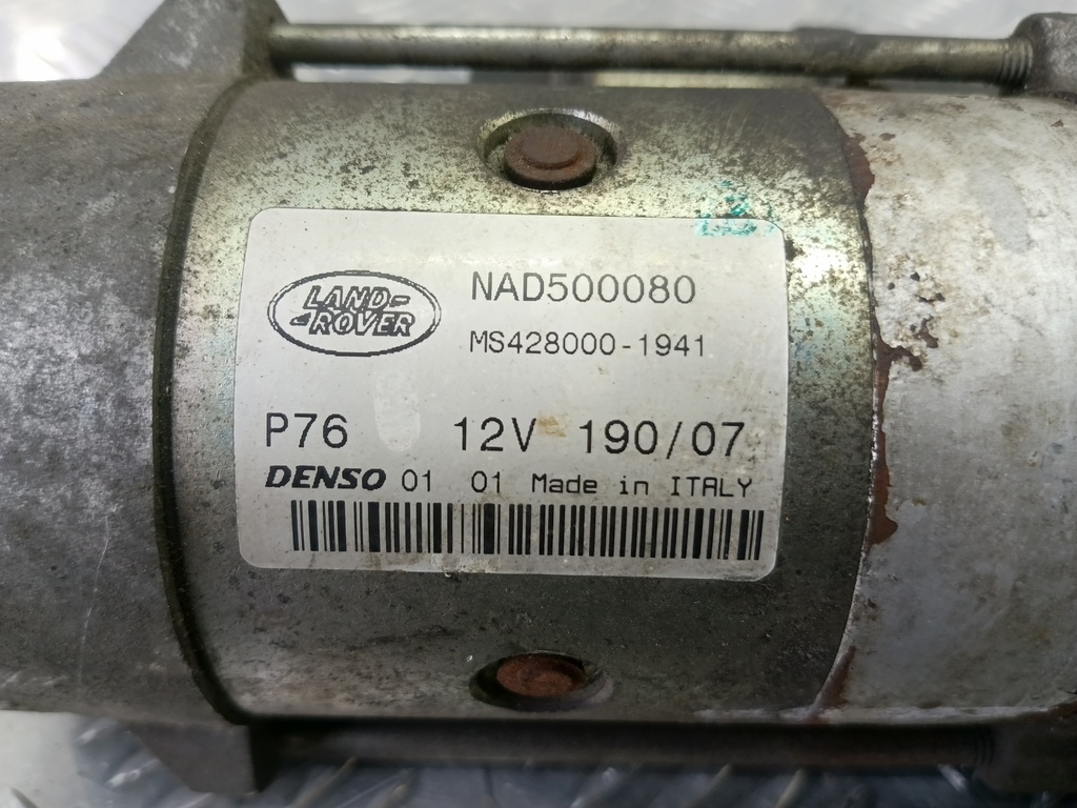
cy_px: 404
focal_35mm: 23
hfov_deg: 73.9
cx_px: 538
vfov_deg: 58.9
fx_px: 716
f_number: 1.6
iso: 234
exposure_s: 1/50
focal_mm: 4.11
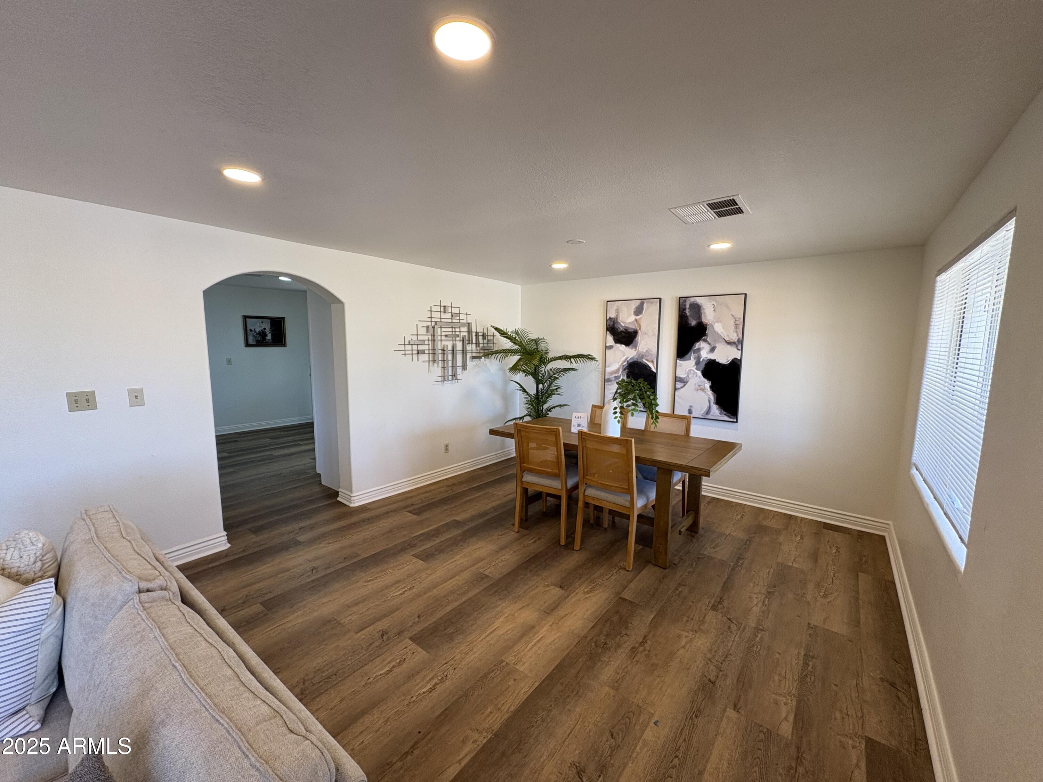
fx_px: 422
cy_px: 391
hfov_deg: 102.1
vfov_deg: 85.7
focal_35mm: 14
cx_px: 522
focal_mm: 2.22
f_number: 2.2
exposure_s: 1/99
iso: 125
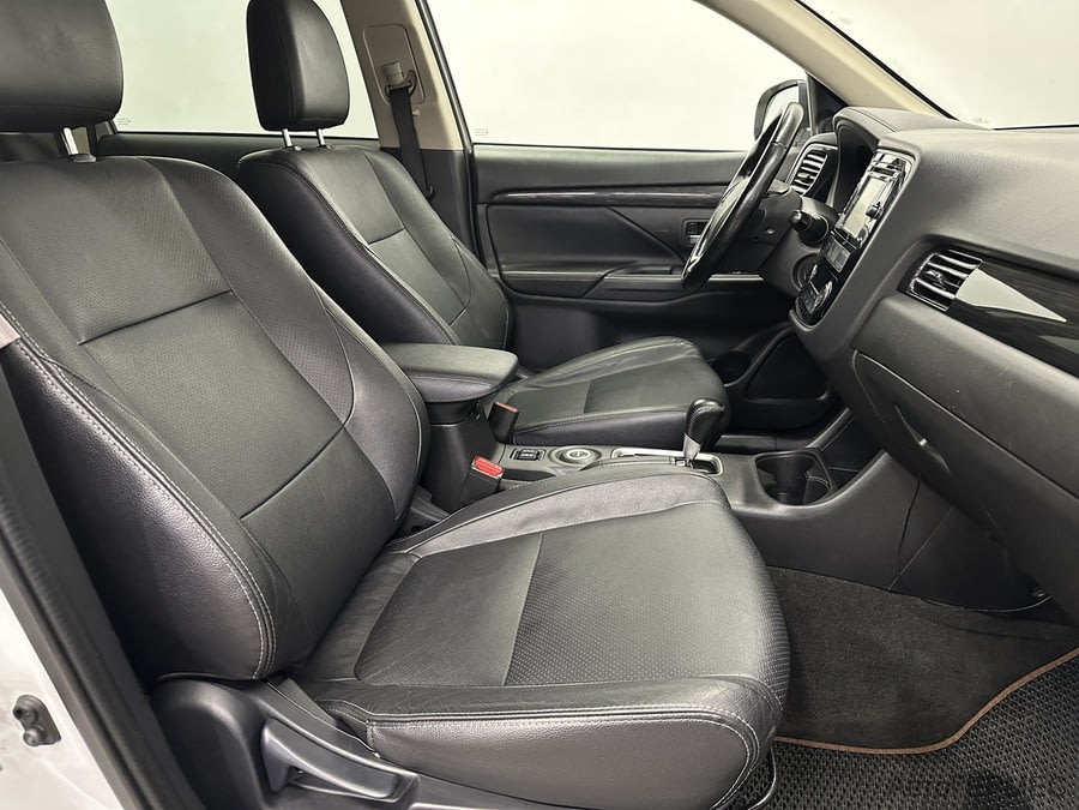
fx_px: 748
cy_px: 405
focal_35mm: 24
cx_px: 540
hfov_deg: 71.6
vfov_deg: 56.8
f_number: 1.78
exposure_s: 1/33
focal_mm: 6.86
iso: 640
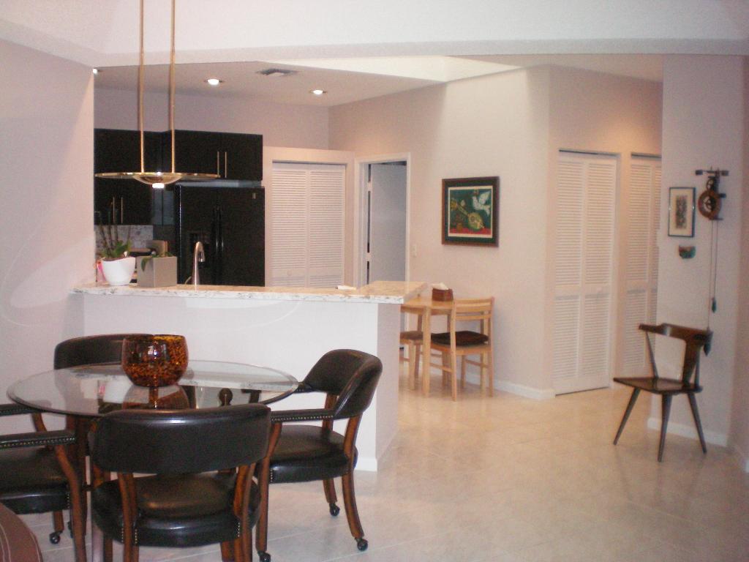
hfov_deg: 49.0
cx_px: 374
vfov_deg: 37.7
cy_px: 281
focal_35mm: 38
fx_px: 822
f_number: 3.1
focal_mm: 6.3
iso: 400
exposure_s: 1/60
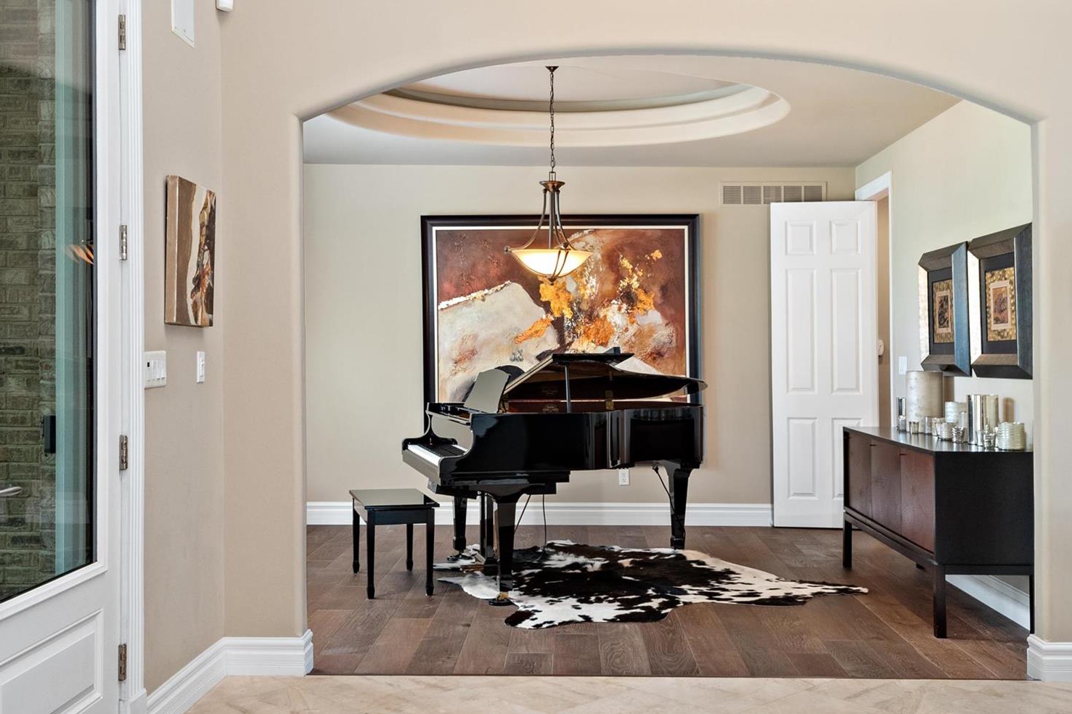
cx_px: 570
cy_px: 376
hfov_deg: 49.5
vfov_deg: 34.2
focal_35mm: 39
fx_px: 1161
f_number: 8
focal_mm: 18
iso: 400
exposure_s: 1/80
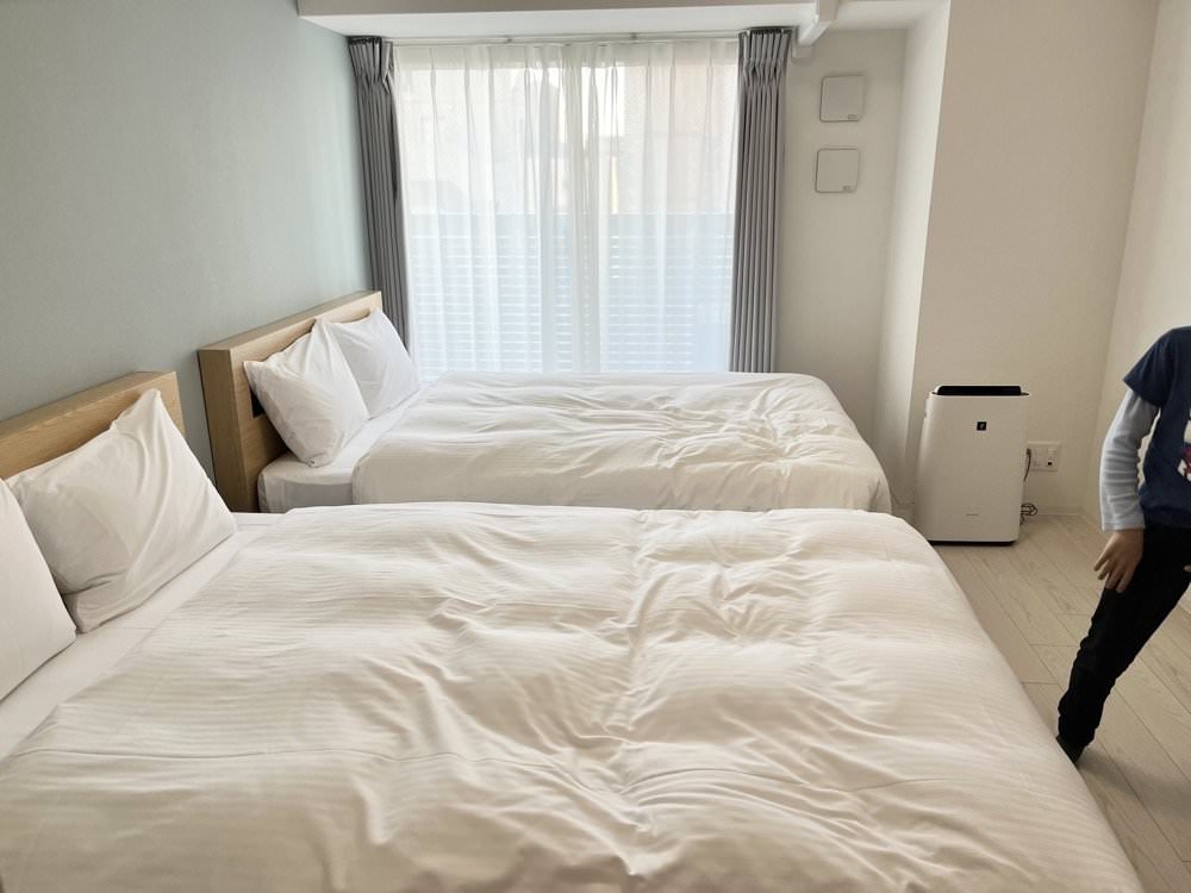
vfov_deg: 53.1
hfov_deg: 67.3
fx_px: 895
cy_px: 446
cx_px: 596
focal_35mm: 26
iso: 50
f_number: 1.6
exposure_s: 1/111
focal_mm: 5.1
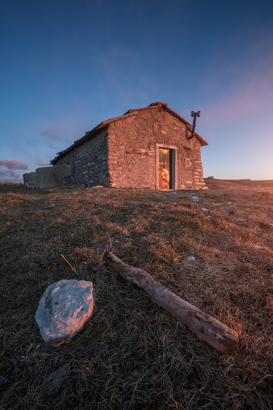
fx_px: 182
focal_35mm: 16
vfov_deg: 96.7
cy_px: 205
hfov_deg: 73.7
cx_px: 136
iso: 100
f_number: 16
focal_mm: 16
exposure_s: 1/2
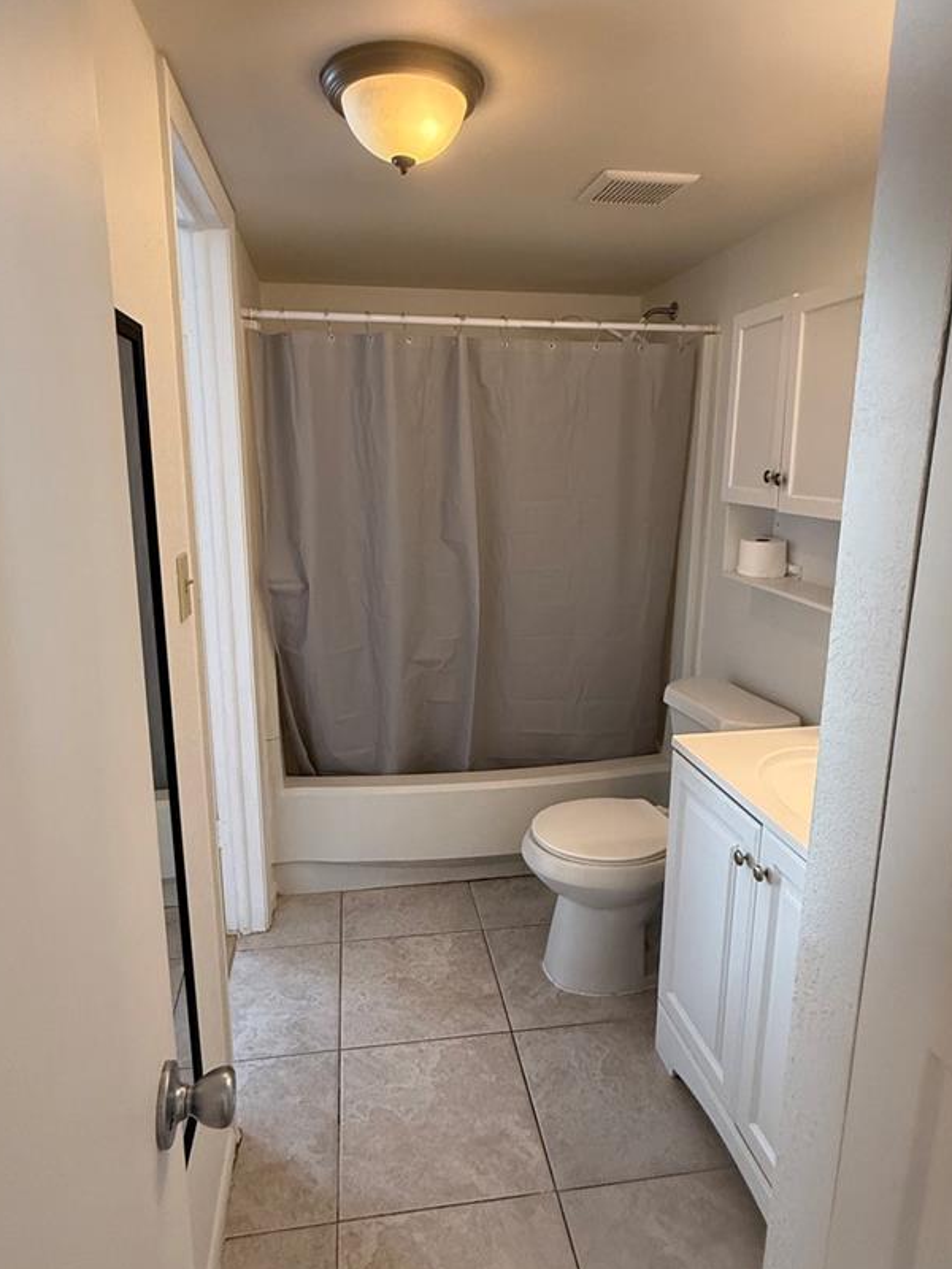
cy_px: 615
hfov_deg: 63.4
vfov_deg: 79.0
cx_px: 465
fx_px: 770
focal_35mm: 21
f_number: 2.2
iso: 320
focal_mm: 2.22
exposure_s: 1/120
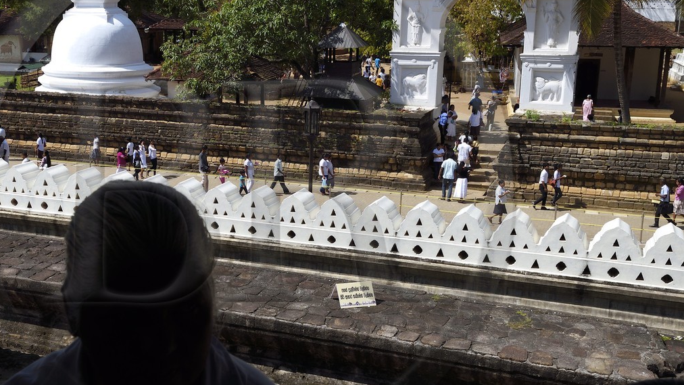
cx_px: 235
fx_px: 870
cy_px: 192
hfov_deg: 42.4
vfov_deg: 24.9
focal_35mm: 48
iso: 200
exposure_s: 1/160
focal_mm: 29
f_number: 13
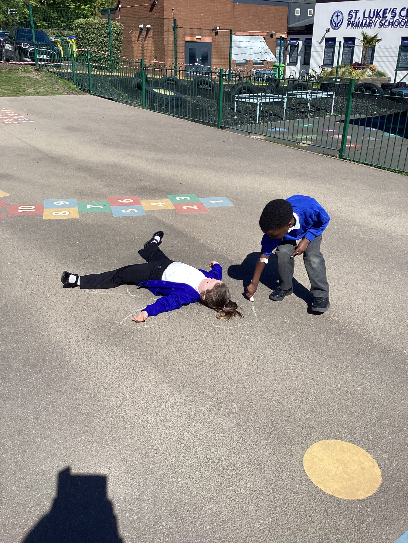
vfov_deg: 58.4
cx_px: 204
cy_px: 272
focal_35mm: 31
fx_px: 487
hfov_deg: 45.4
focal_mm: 3.3
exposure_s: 1/1381
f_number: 2.4
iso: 25
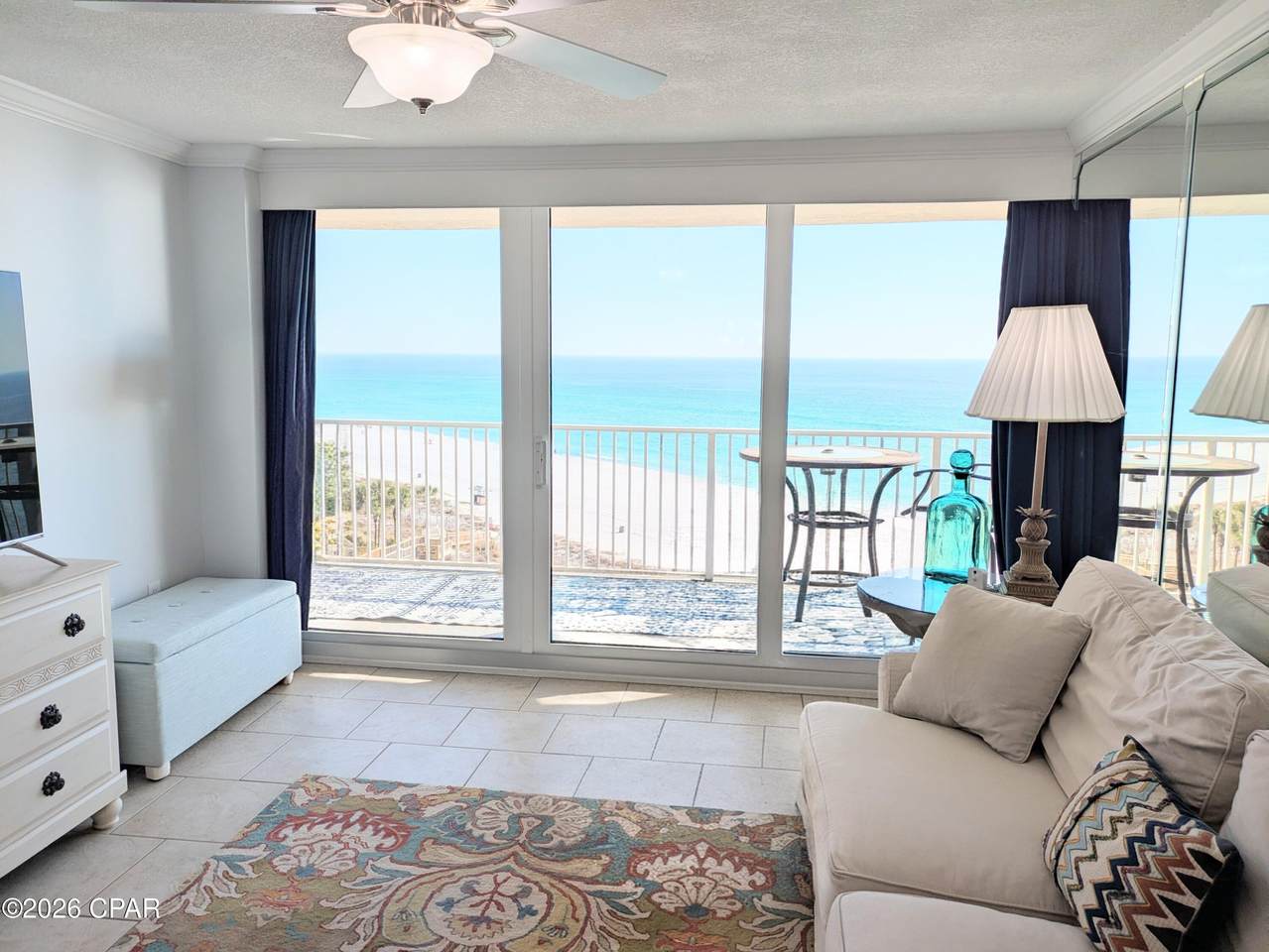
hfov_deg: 69.4
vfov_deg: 54.9
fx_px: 917
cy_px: 476
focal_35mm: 25
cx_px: 634
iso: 50
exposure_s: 1/935
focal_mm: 5.43
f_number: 1.89
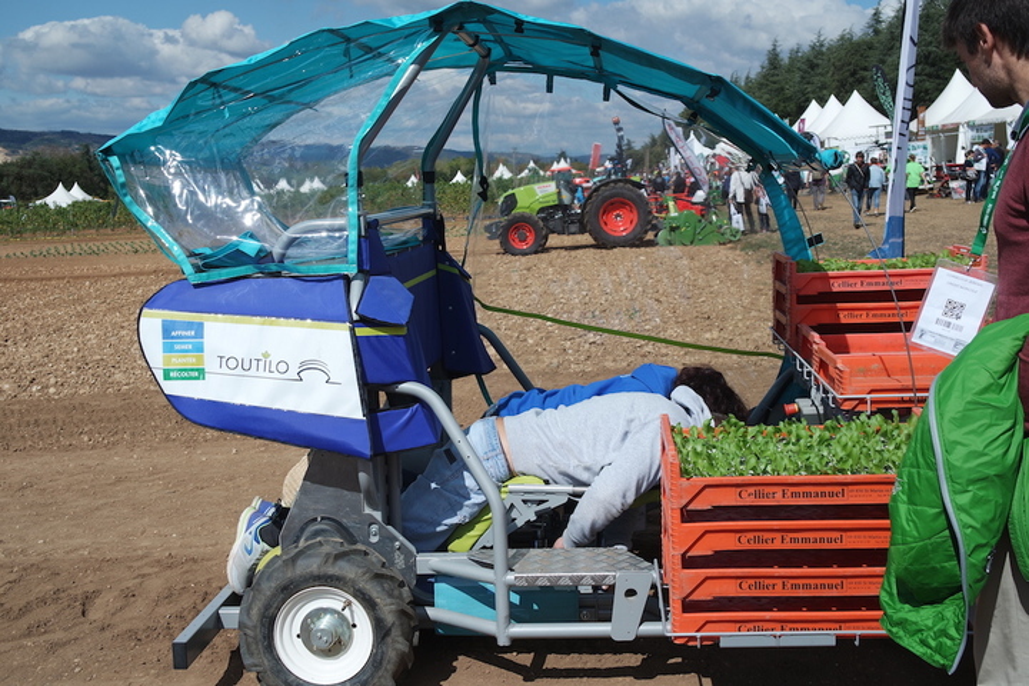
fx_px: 1229
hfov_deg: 45.4
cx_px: 514
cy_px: 343
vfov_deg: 31.2
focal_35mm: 43
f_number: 8
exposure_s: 1/400
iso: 100
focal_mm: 28
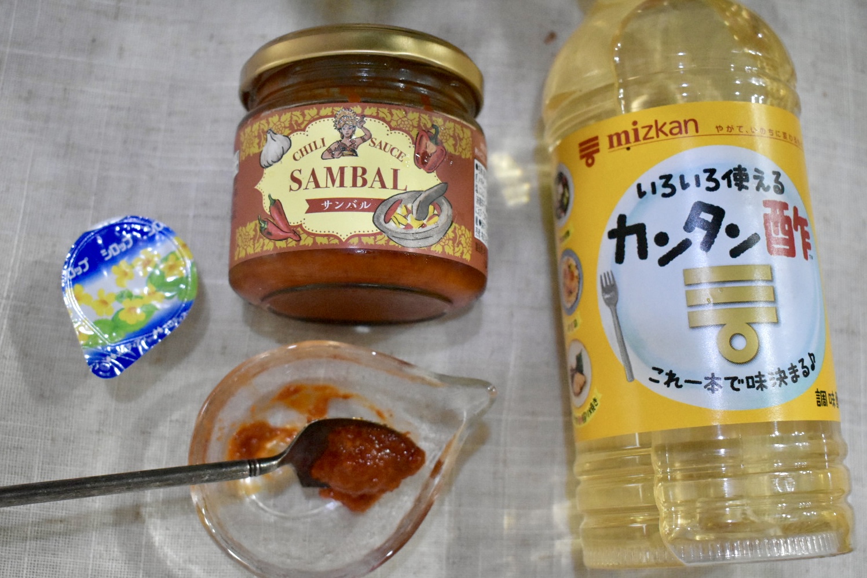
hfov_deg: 45.0
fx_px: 1048
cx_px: 434
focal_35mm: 44
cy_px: 289
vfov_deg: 30.8
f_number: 4.5
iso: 5000
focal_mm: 29
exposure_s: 1/250
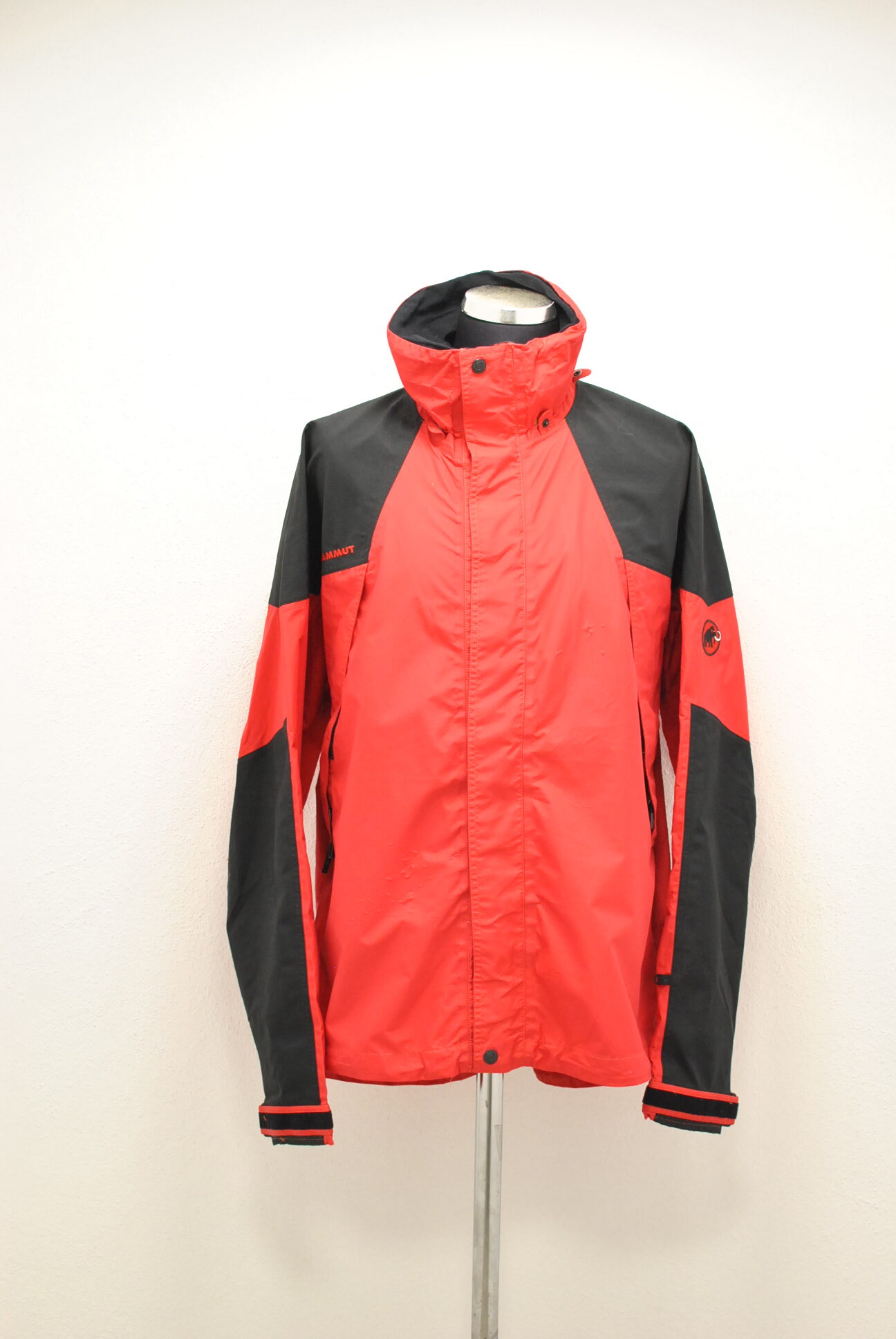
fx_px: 1954
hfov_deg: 25.8
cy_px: 670
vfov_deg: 37.8
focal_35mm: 52
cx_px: 448
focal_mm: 35
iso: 800
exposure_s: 1/80
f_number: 4
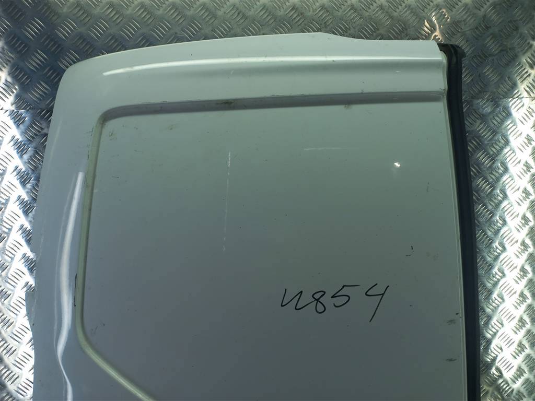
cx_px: 268
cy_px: 200
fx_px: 386
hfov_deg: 69.4
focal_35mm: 25
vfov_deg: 54.9
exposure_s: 1/100
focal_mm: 4.6
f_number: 1.8
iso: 25
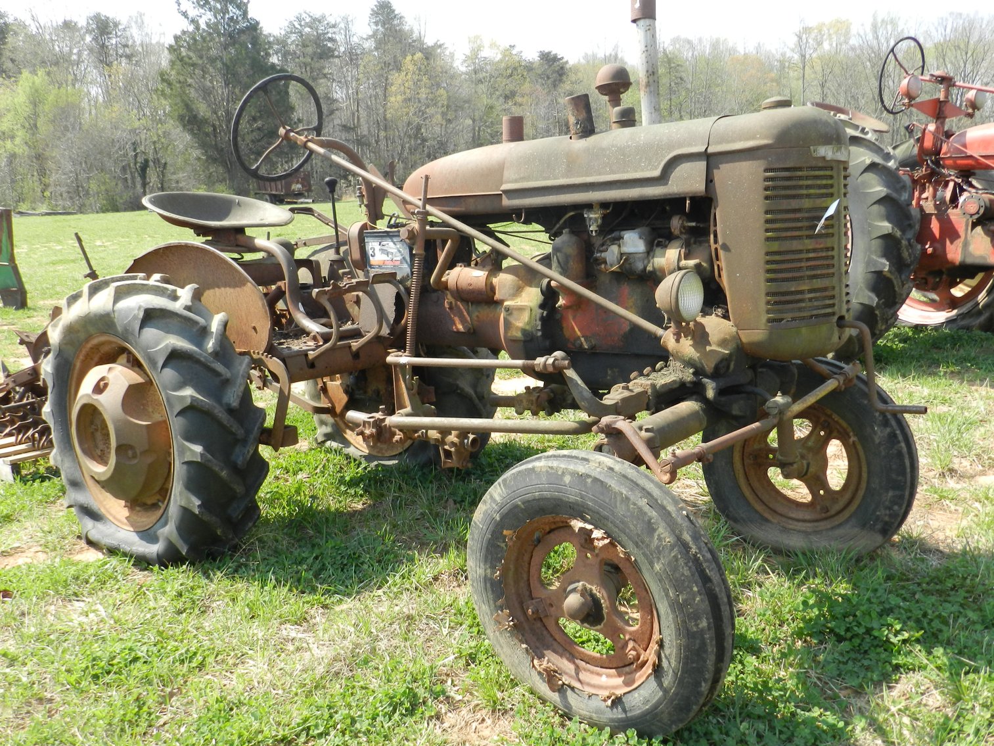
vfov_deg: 44.2
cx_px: 497
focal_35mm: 32
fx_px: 919
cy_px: 373
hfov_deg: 56.8
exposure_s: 1/400
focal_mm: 5.6
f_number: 3.7
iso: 160
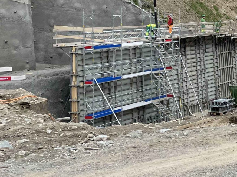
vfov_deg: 18.6
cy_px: -17
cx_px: 290
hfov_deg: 23.3
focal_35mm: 76
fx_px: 520
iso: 32
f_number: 1.6
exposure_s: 1/2882
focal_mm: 4.2
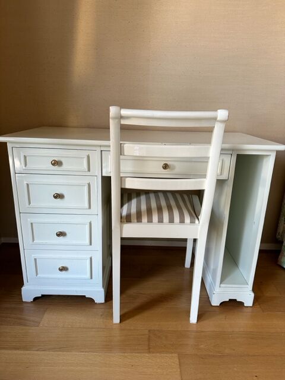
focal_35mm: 24
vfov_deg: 71.6
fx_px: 263
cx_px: 142
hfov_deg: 56.8
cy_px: 190
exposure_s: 1/66
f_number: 1.78
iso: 250
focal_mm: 6.86
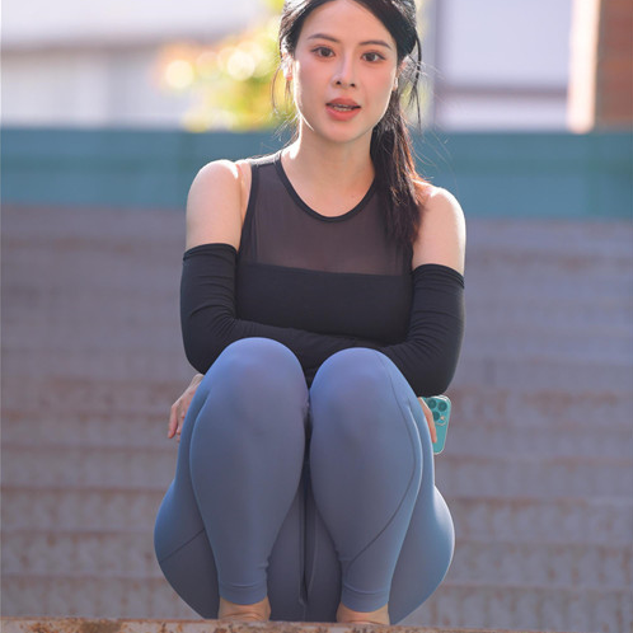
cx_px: 316
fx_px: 5296
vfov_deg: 6.8
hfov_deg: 6.8
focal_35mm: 256
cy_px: 325
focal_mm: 200
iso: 640
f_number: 4
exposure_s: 1/1000
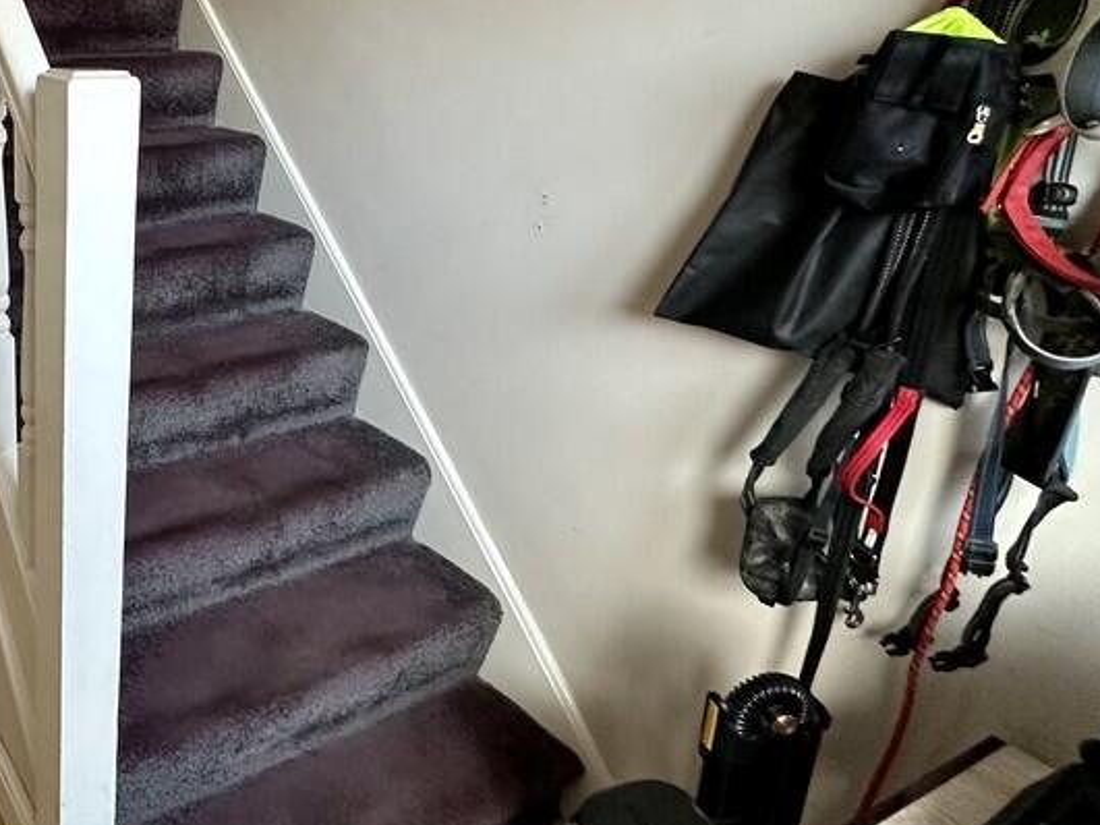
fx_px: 858
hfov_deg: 55.2
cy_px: 292
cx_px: 79
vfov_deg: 50.6
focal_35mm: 27
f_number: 2.2
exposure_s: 1/85
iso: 320
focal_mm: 2.22
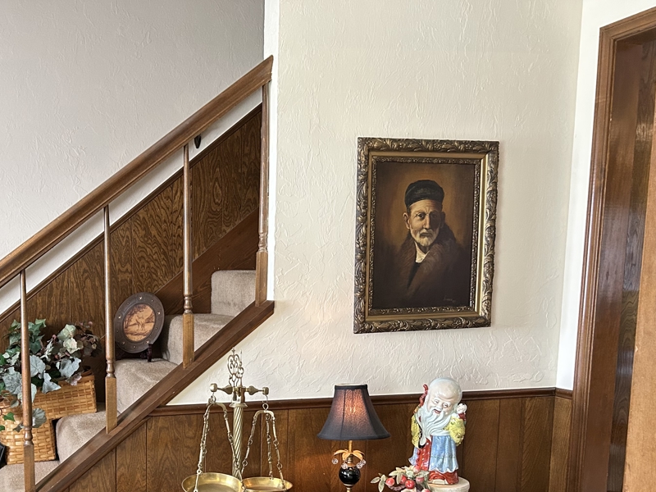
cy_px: 366
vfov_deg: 36.0
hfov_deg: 46.9
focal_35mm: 39
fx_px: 739
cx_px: 203
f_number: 1.5
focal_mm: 5.7
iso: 320
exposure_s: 1/60
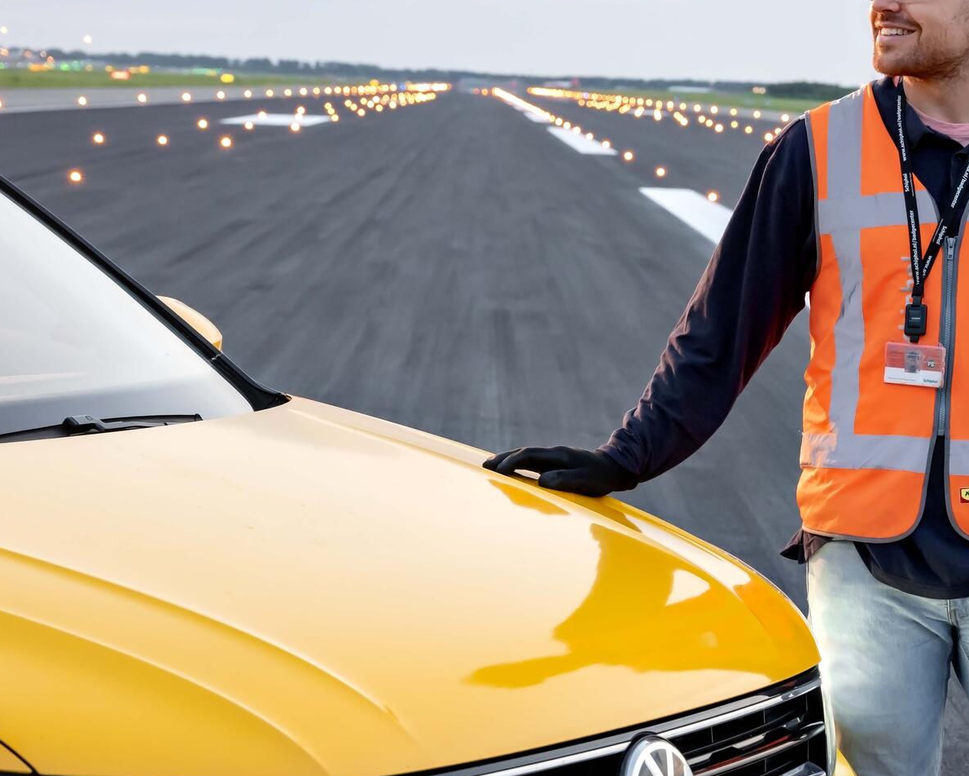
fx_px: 3241
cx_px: 640
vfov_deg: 13.6
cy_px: 412
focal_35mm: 113
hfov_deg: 17.0
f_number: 5.6
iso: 2000
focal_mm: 56
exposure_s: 1/50
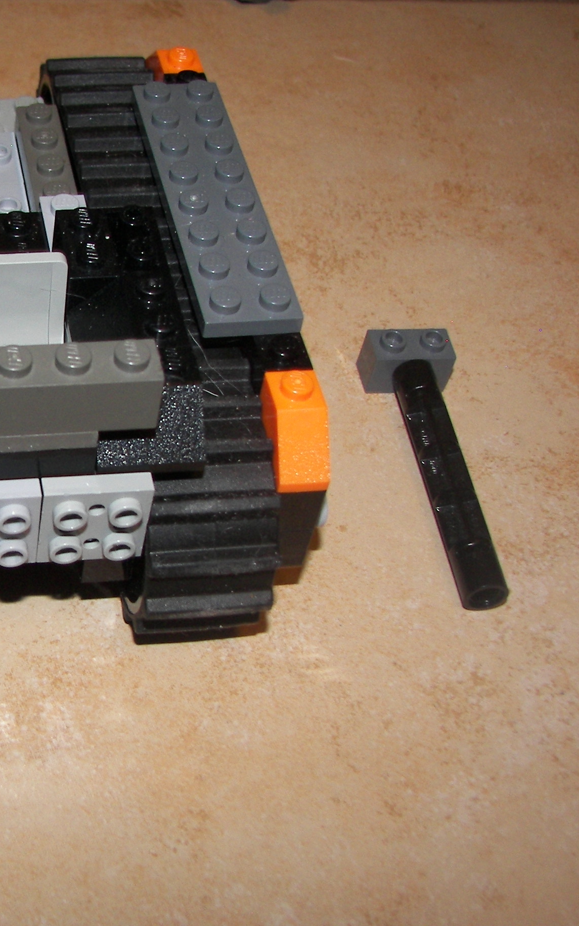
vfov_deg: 37.5
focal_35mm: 54
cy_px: 459
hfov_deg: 22.8
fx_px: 1363
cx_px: -32
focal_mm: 6
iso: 100
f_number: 2.8
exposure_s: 1/30
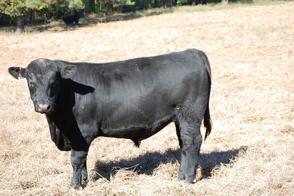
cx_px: 147
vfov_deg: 16.5
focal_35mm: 82
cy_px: 98
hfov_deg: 24.6
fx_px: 673
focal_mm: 55
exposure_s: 1/160
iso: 200
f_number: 6.3
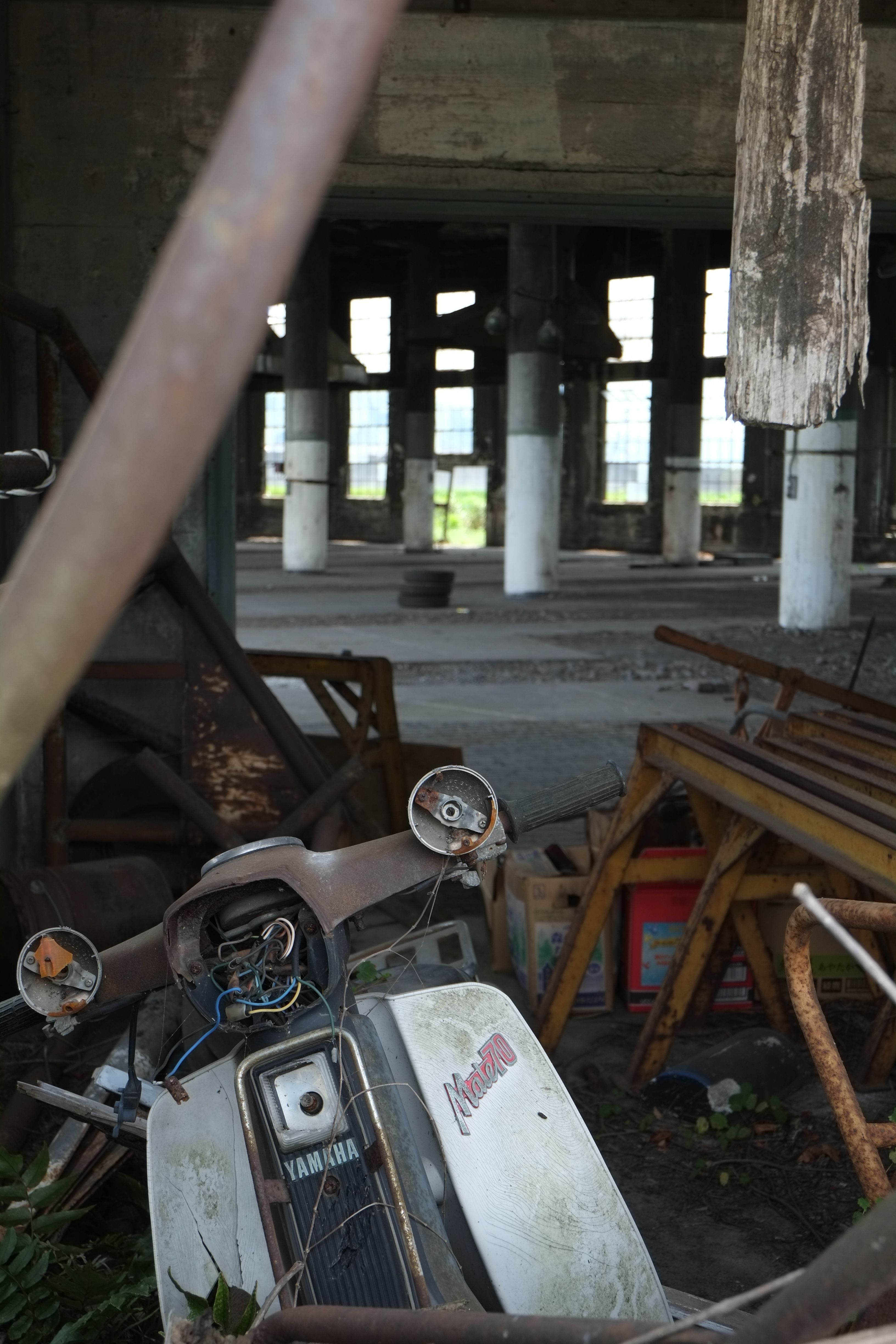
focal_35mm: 42
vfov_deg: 46.4
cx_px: 448
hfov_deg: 31.9
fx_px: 1568
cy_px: 672
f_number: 5
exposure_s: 1/120
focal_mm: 28.2
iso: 200
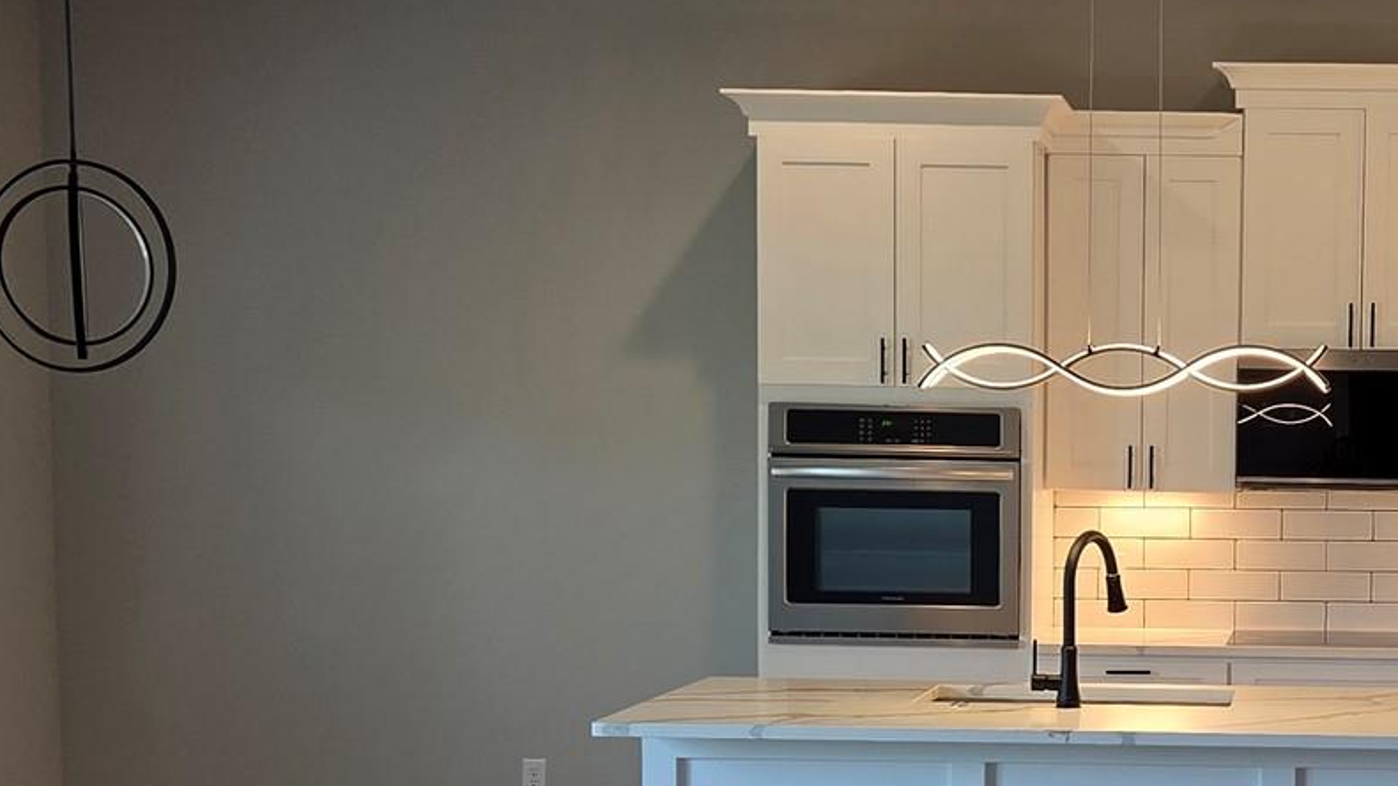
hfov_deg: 31.1
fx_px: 2409
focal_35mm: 65
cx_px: 1221
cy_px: 643
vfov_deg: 18.3
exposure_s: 1/120
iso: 64
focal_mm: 5.4
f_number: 1.8
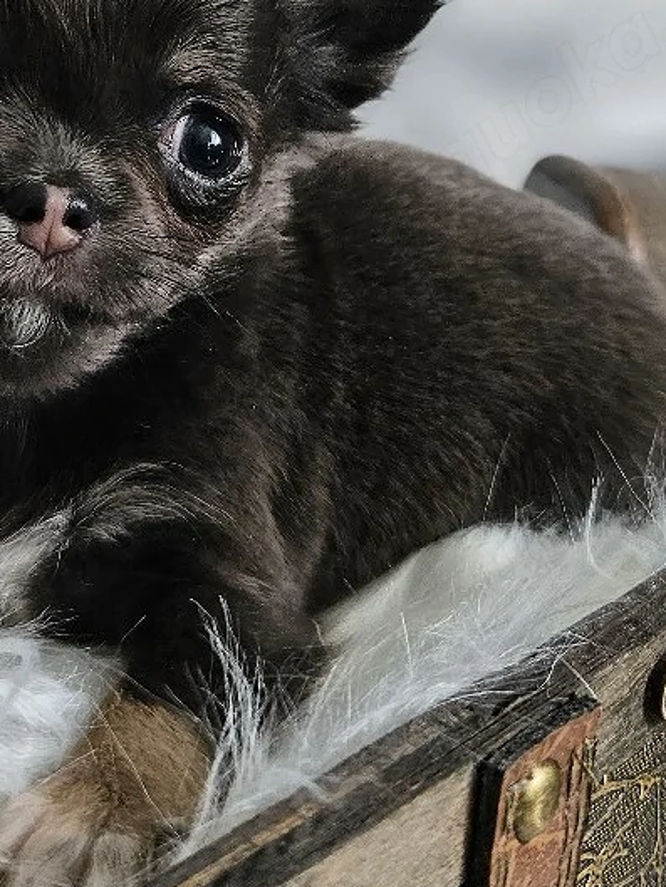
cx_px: 289
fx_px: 1487
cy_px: 125
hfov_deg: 25.2
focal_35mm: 58
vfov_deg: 31.9
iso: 250
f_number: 1.8
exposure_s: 1/100
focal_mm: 5.4
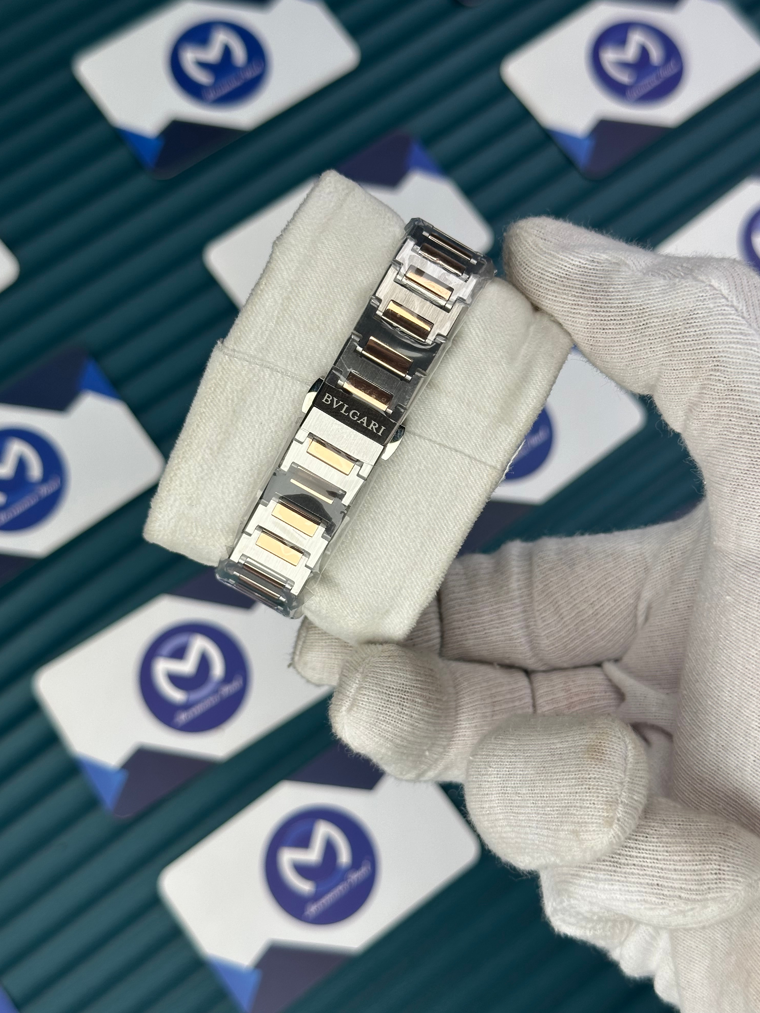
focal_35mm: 49
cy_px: 496
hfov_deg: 29.7
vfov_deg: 38.9
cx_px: 379
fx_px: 1435
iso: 64
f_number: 1.78
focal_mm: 6.86
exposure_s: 1/1212
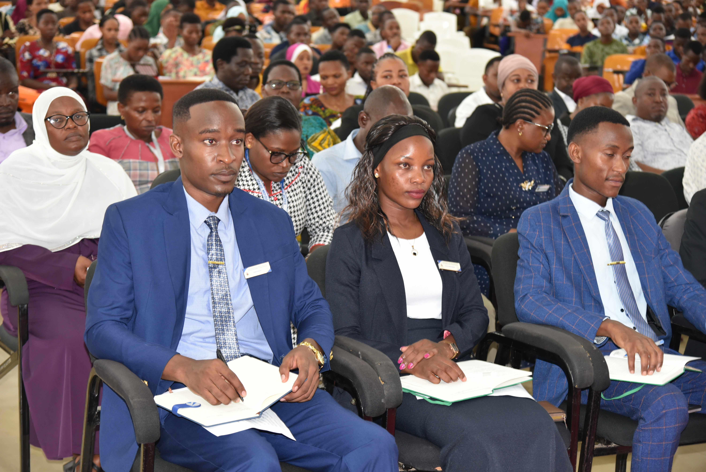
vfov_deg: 19.5
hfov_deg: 28.8
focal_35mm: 70
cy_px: 236
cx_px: 353
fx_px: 1373
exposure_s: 1/60
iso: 1100
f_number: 4
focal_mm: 70
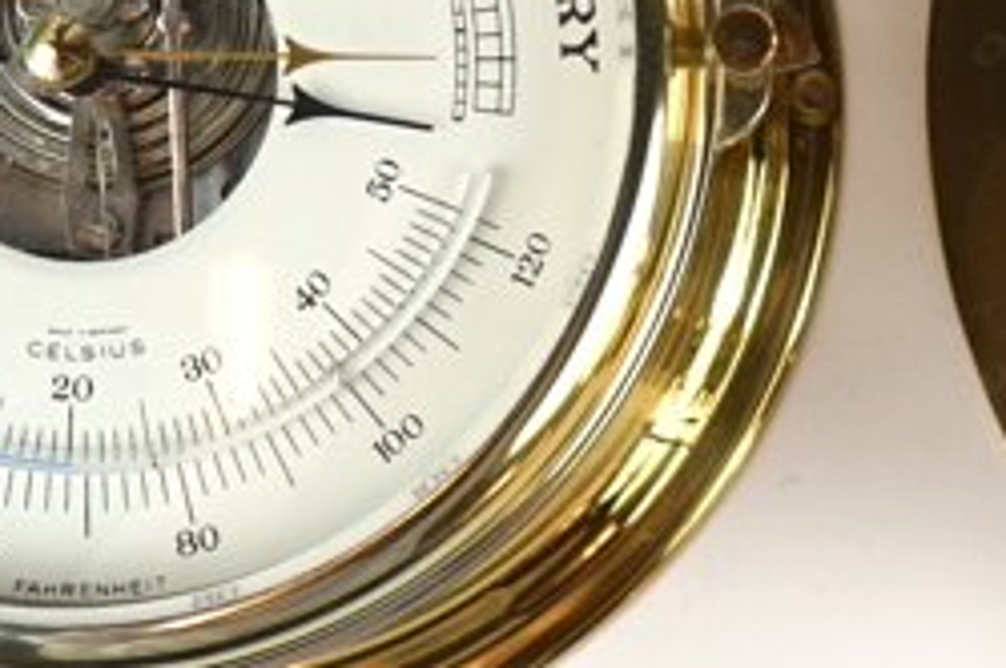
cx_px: 1050
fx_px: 2819
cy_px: 125
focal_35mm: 101
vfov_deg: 13.4
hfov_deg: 19.5
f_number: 4.5
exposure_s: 1/80
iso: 50
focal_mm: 28
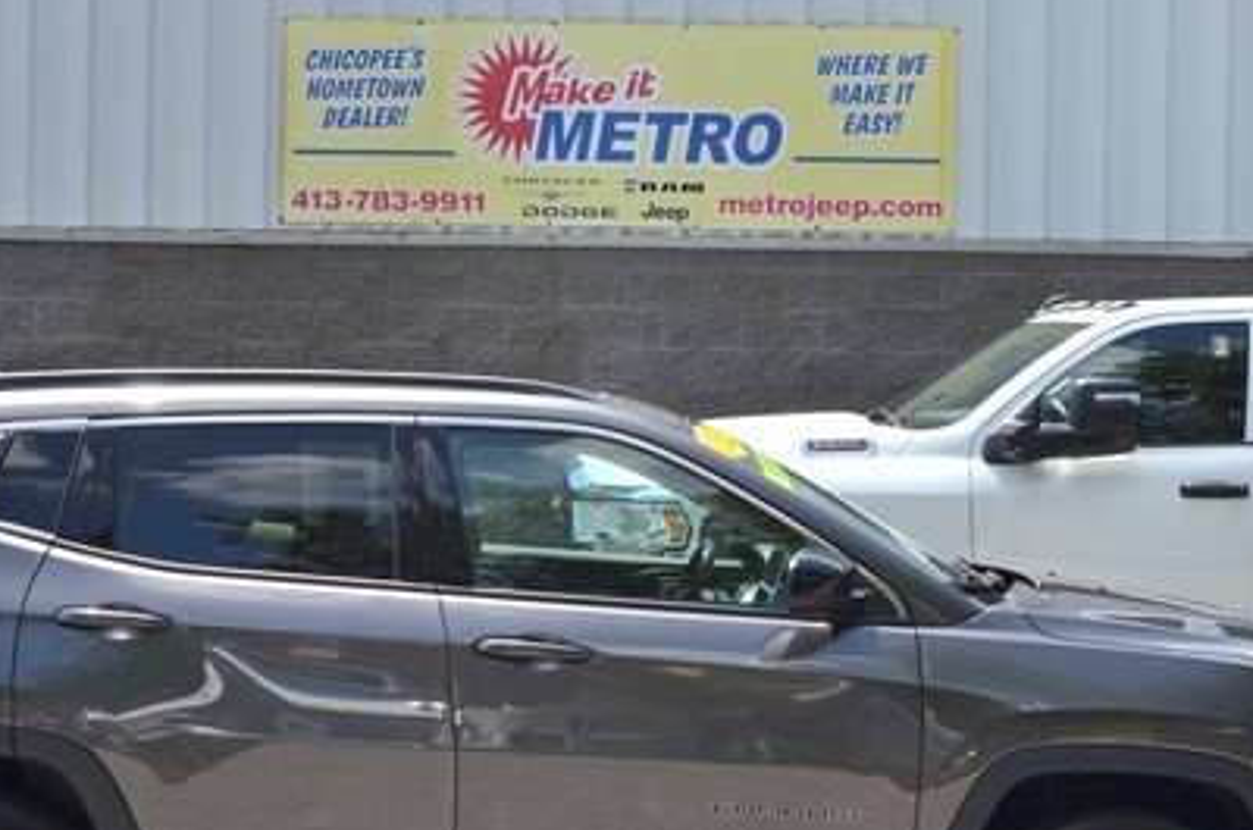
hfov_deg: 28.1
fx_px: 2501
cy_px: 489
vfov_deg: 18.8
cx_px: 514
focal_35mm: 72
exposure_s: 1/250
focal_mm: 30
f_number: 8
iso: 125
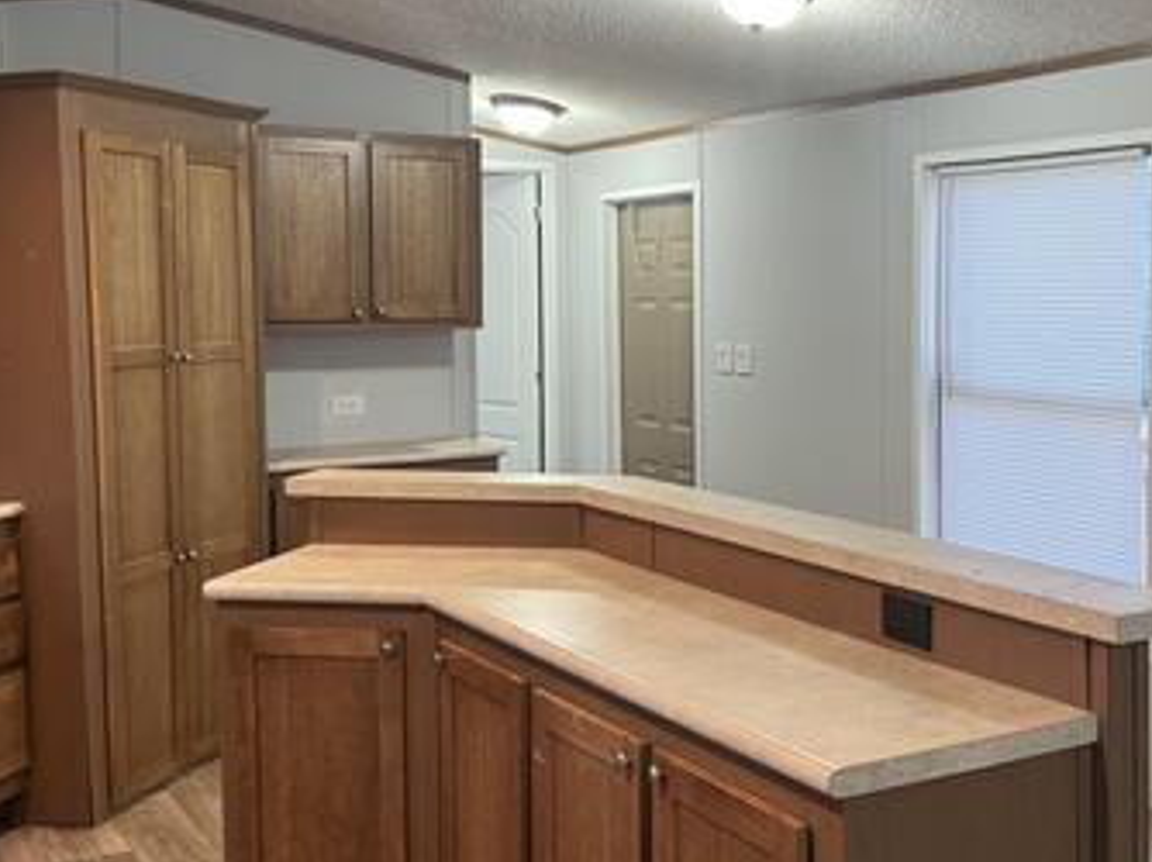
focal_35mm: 46
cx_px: 683
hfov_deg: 41.1
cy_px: 372
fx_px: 1530
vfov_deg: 31.4
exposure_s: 1/60
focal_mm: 6.76
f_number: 1.78
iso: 200
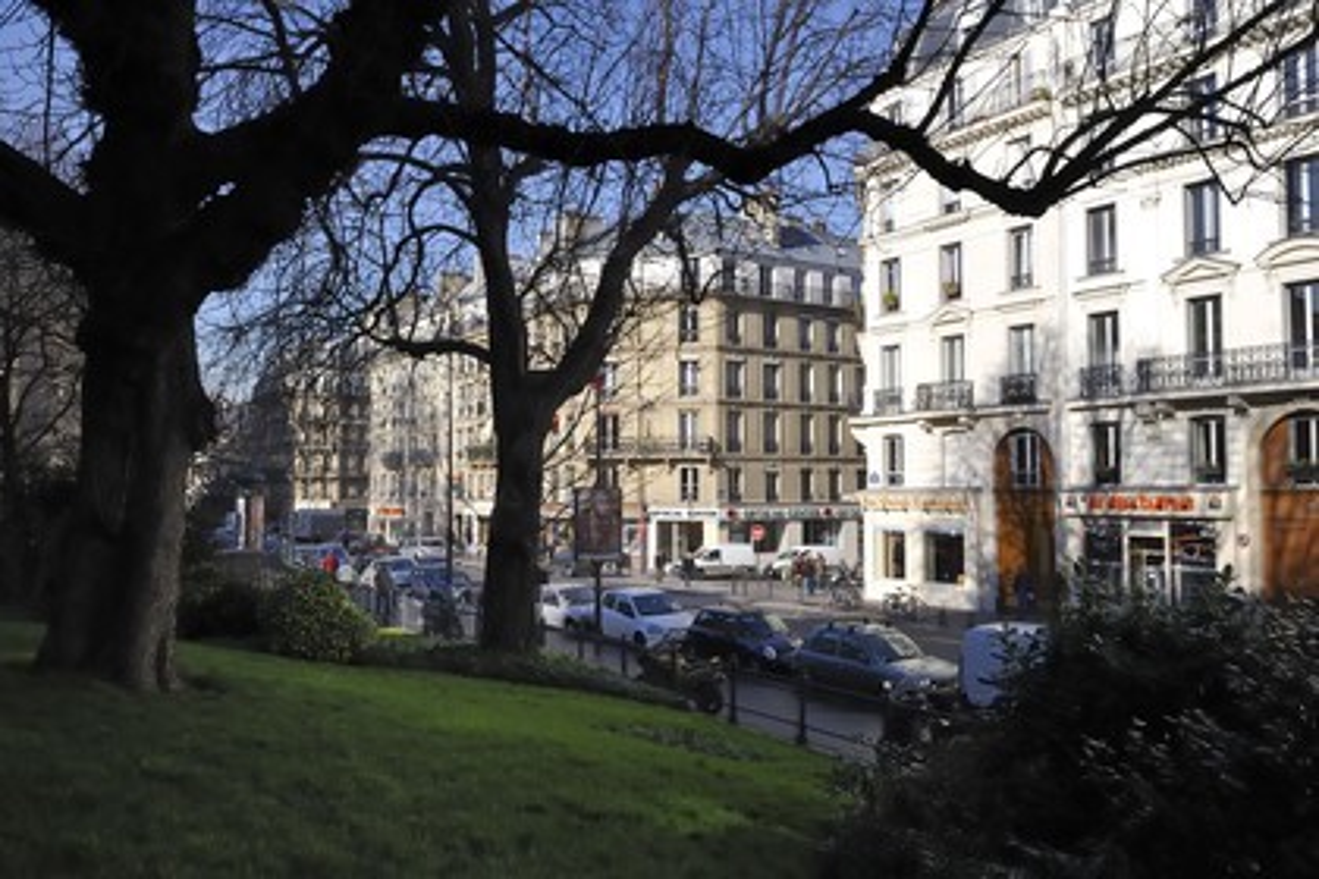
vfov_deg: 45.0
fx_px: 1062
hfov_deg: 63.7
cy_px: 440
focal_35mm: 29
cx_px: 660
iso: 400
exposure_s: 1/160
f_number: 18
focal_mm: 29
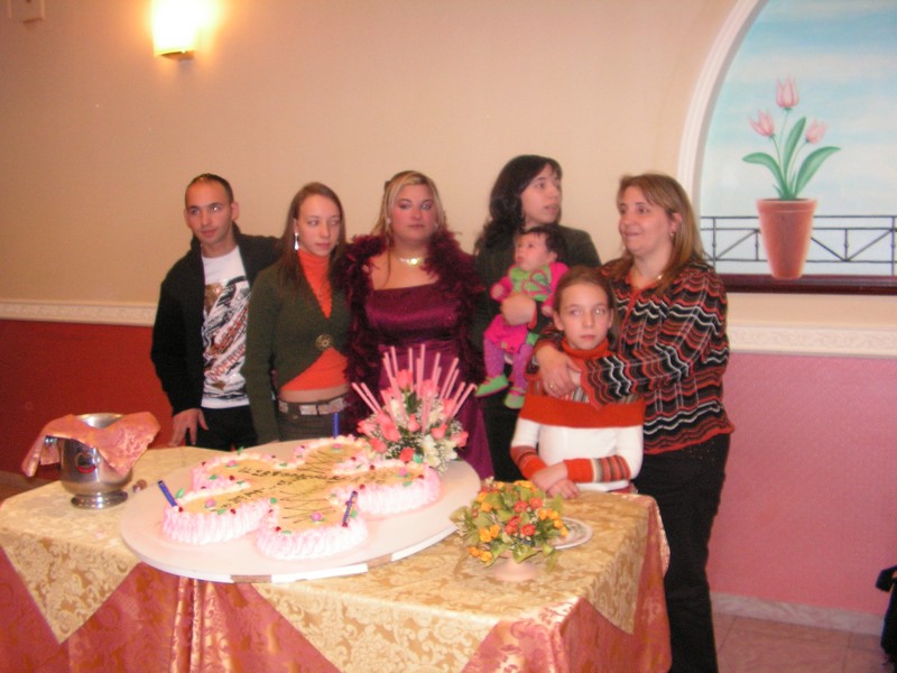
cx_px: 448
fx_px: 933
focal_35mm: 36
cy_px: 336
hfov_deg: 51.4
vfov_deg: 39.7
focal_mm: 6
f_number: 3.2
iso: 200
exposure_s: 1/40
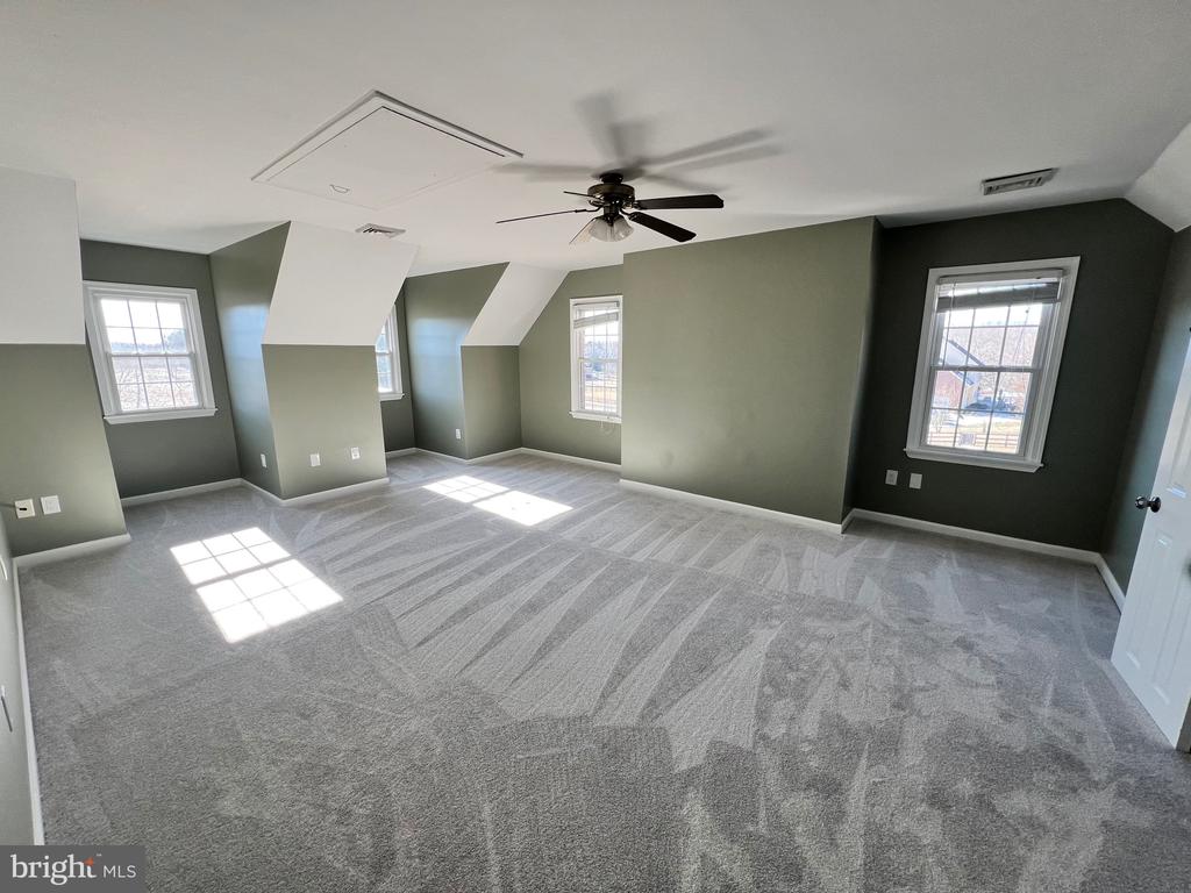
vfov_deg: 89.9
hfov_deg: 106.2
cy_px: 446
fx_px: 447
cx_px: 596
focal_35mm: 13
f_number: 1.8
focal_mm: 1.57
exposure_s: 1/99
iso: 50
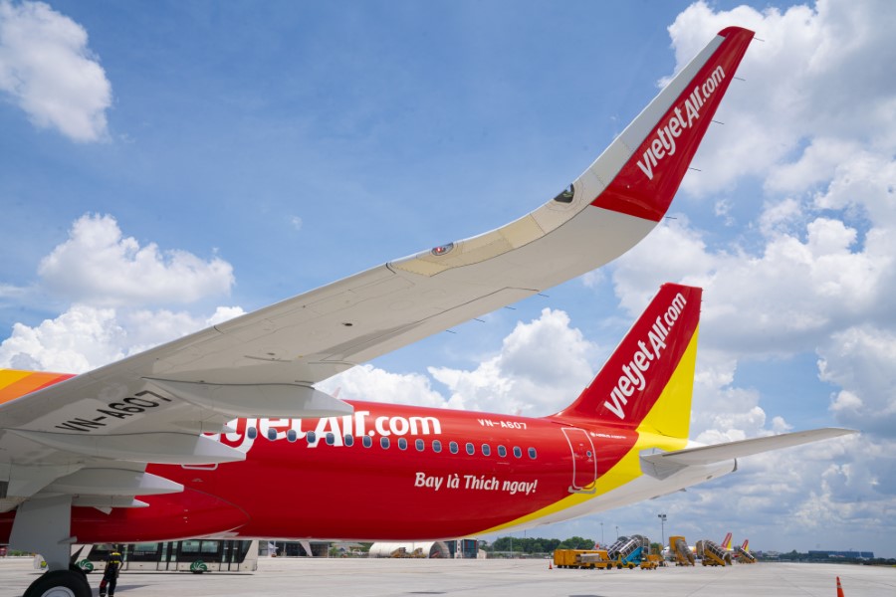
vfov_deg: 42.3
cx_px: 448
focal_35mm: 31
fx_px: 771
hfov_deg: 60.3
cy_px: 298
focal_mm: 31
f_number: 14
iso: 250
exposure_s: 1/400
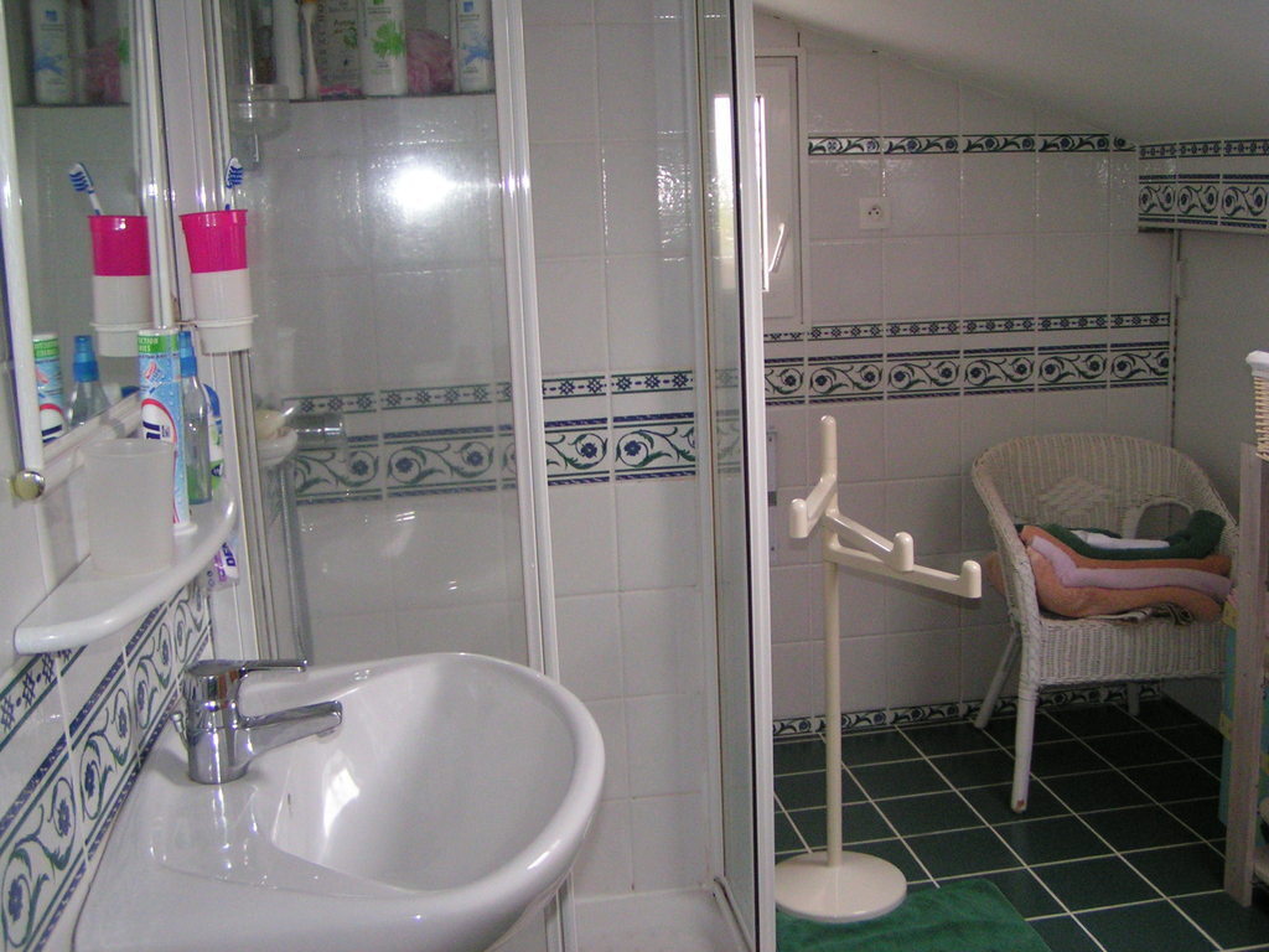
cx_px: 634
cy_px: 476
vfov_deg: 37.7
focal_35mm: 38
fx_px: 1393
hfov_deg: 49.0
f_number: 2.8
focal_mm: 5.8
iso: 200
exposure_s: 1/40
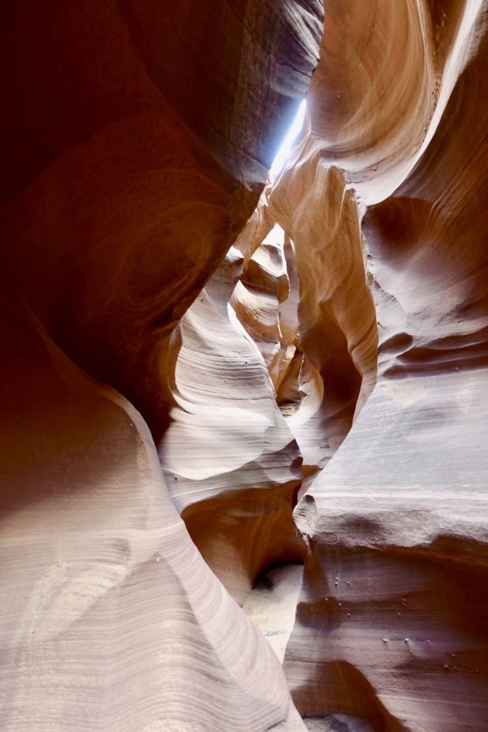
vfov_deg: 73.7
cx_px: 244
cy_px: 366
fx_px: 488
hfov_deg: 53.1
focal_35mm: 24
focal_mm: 8.8
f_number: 2
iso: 125
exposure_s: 1/30
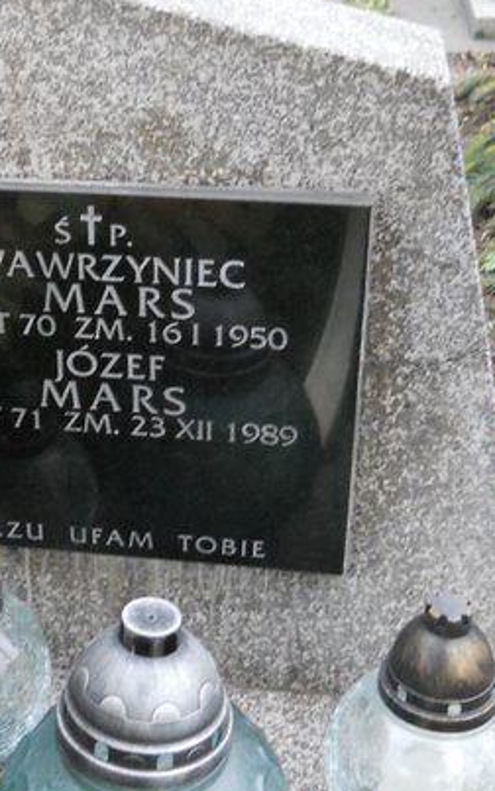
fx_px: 1489
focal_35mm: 69
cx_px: 73
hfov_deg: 18.6
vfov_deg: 29.8
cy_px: 379
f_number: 3.1
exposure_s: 1/60
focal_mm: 6.72
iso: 400
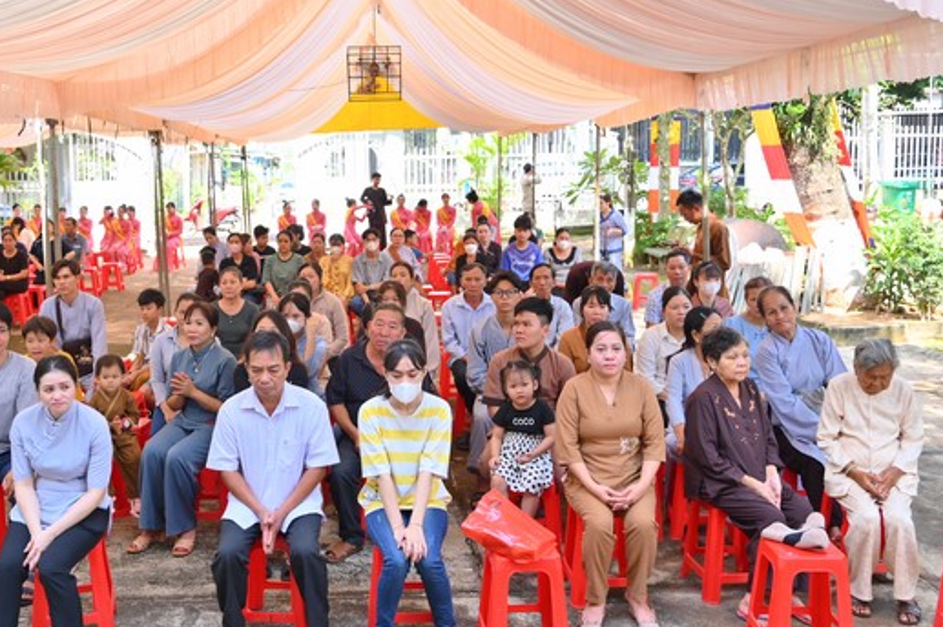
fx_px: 1021
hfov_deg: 49.2
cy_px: 271
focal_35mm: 39
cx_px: 361
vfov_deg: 34.1
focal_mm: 31
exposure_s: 1/125
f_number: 5
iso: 200
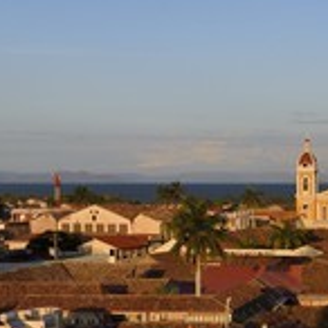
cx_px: 321
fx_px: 997
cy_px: 299
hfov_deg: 18.2
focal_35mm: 93
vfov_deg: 18.4
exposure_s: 1/200
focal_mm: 38
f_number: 14
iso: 400
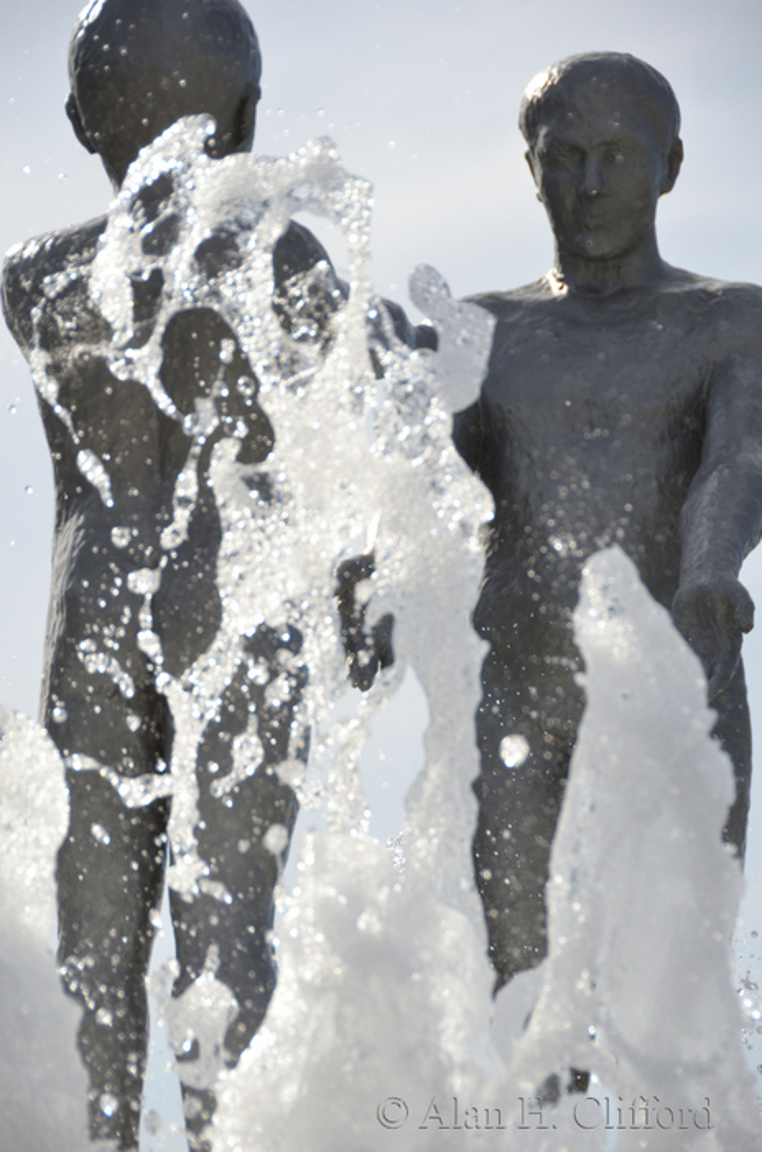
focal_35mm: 158
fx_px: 5028
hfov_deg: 8.7
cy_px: 576
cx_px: 381
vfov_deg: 13.1
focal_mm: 105
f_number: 5.3
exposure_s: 1/1600
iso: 220
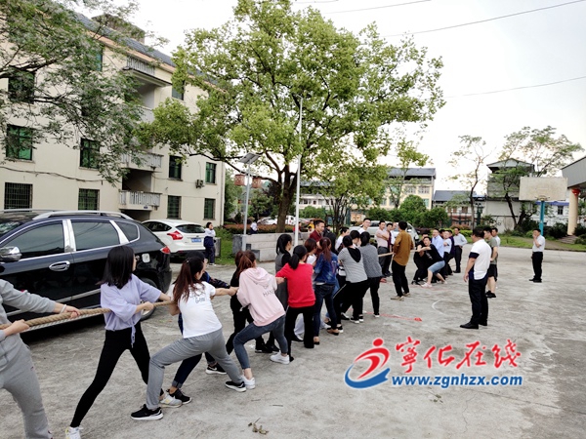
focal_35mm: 29
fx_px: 491
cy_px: 220
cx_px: 293
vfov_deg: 48.2
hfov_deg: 61.7
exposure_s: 1/102
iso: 52
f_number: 1.8
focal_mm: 4.27
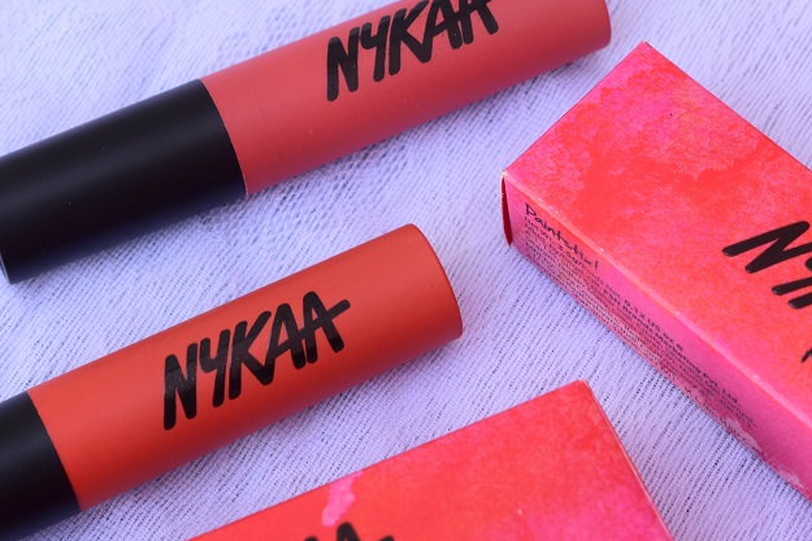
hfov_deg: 16.2
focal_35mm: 127
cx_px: 394
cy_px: 317
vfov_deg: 10.8
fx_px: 2860
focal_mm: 55
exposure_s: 1/100
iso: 400
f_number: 9
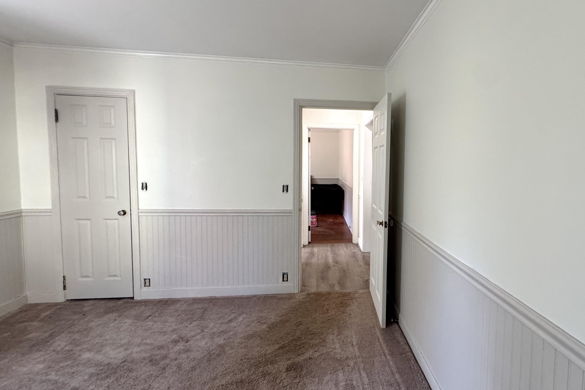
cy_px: 183
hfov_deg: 85.3
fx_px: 309
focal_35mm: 19
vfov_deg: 64.5
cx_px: 364
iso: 320
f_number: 2.2
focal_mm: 2.22
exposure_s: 1/100
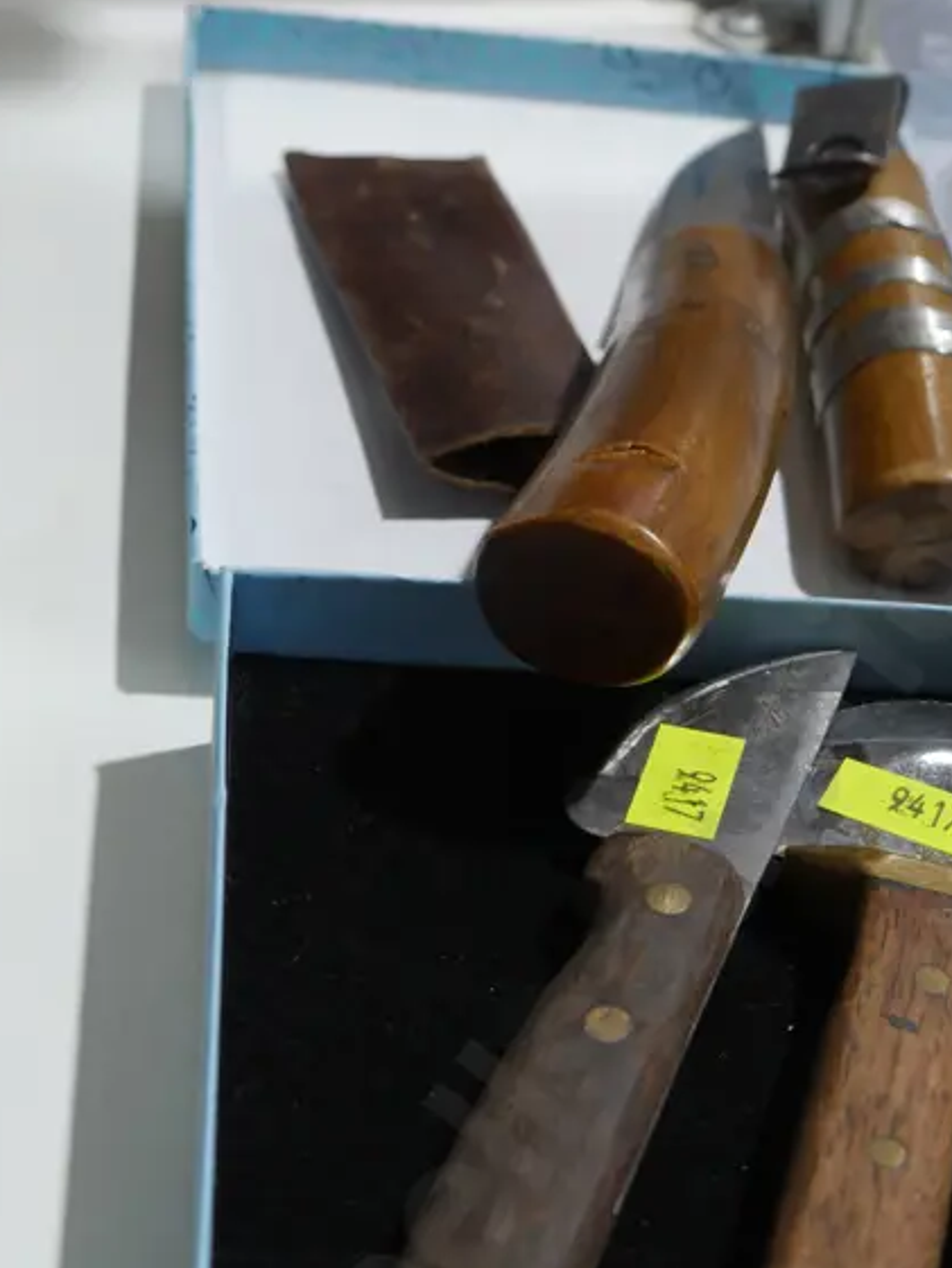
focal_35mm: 73
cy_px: 854
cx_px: 727
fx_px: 2676
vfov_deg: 26.5
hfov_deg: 20.0
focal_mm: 20
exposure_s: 1/60
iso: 640
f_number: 4.5
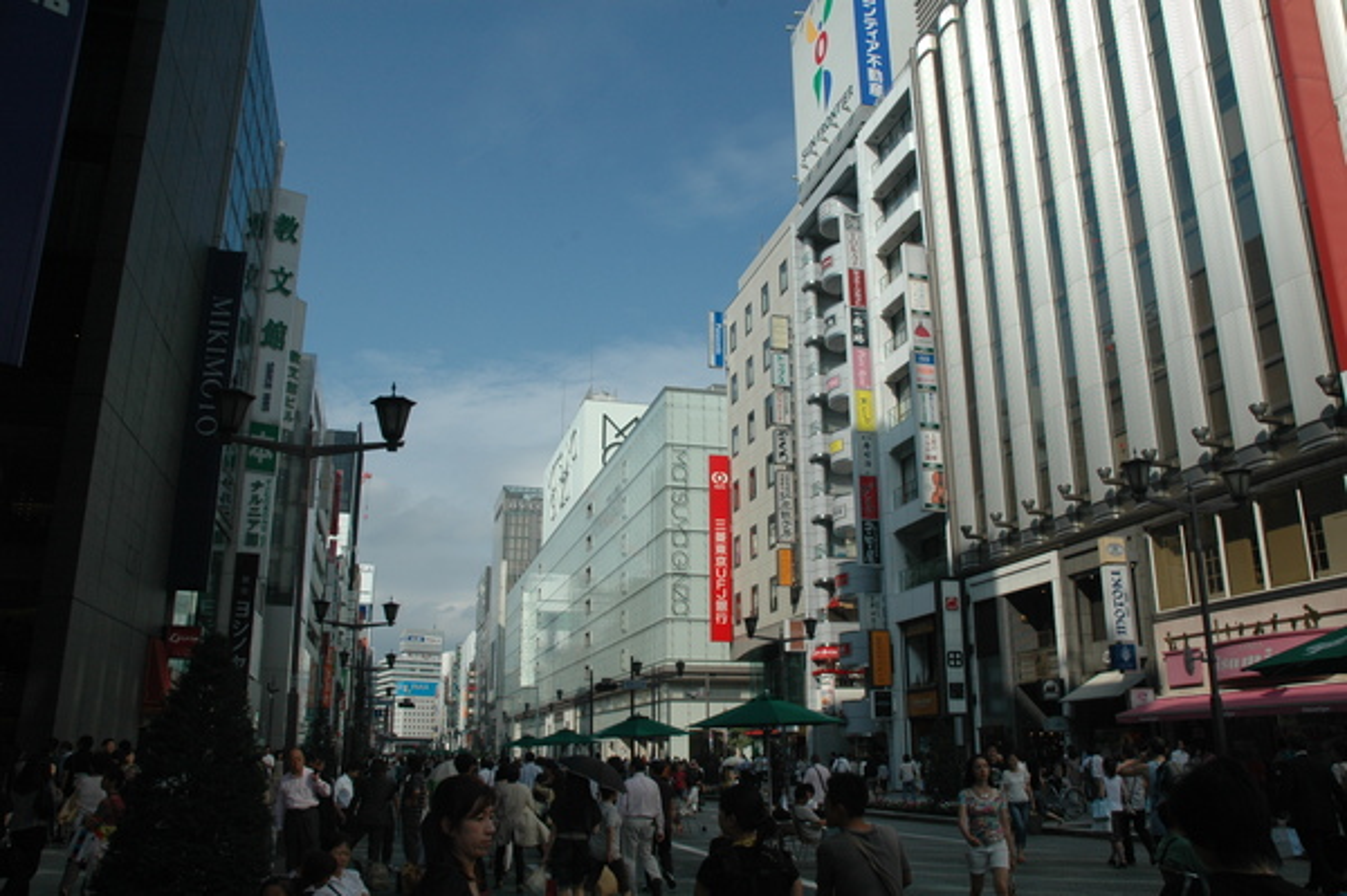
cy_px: 448
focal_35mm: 27
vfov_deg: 47.9
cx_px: 674
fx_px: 1009
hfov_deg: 67.4
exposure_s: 1/400
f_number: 10
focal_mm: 18
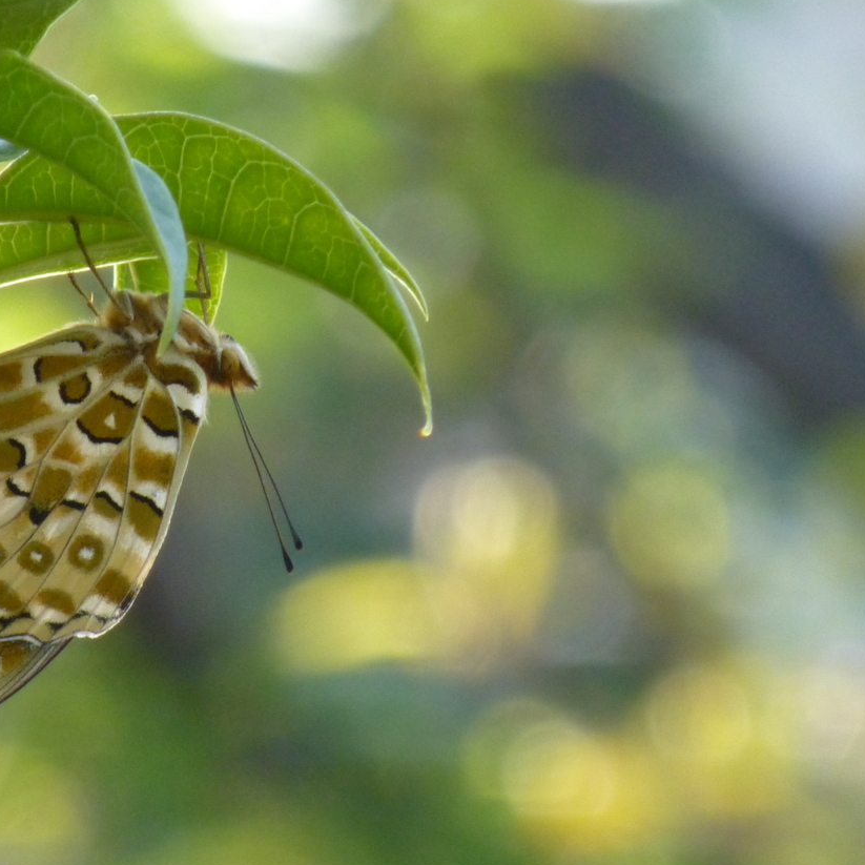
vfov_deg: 2.1
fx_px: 23324
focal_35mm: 825
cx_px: 63
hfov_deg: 2.1
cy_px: 500
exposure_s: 1/100
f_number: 6.4
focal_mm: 86
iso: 400
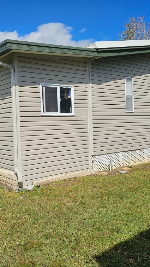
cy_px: 132
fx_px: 240
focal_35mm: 34
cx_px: 58
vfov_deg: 58.0
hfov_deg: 34.5
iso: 12
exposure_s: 1/1824
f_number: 1.7
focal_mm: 6.3
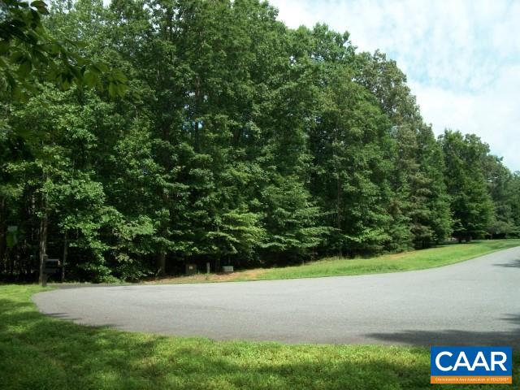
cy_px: 195
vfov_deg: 44.2
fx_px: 481
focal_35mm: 32
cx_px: 260
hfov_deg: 56.8
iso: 80
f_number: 5.5
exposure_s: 1/250
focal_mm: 5.7
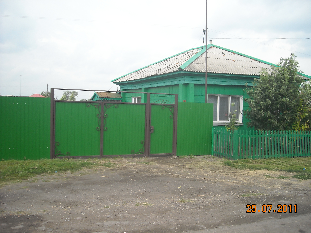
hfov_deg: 52.6
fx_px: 314
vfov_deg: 40.7
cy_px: 116
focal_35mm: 35
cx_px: 156
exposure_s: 1/154
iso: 64
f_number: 5.6
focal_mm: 5.7
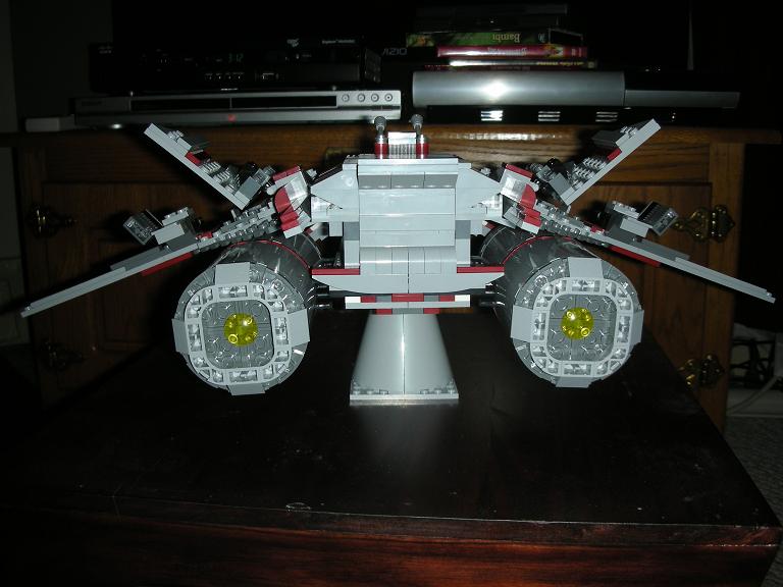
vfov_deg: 40.7
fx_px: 792
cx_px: 392
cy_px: 294
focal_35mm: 35
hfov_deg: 52.6
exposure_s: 1/60
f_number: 2.8
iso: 50
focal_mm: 5.8
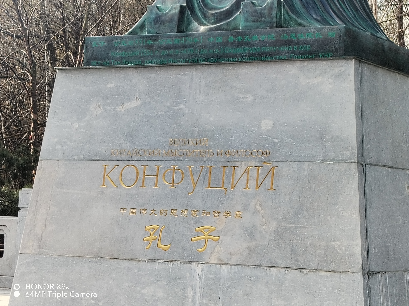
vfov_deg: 14.1
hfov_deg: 18.7
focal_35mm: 105
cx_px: 204
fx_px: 1241
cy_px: 153
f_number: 1.8
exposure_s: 1/612
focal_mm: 4.75
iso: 100
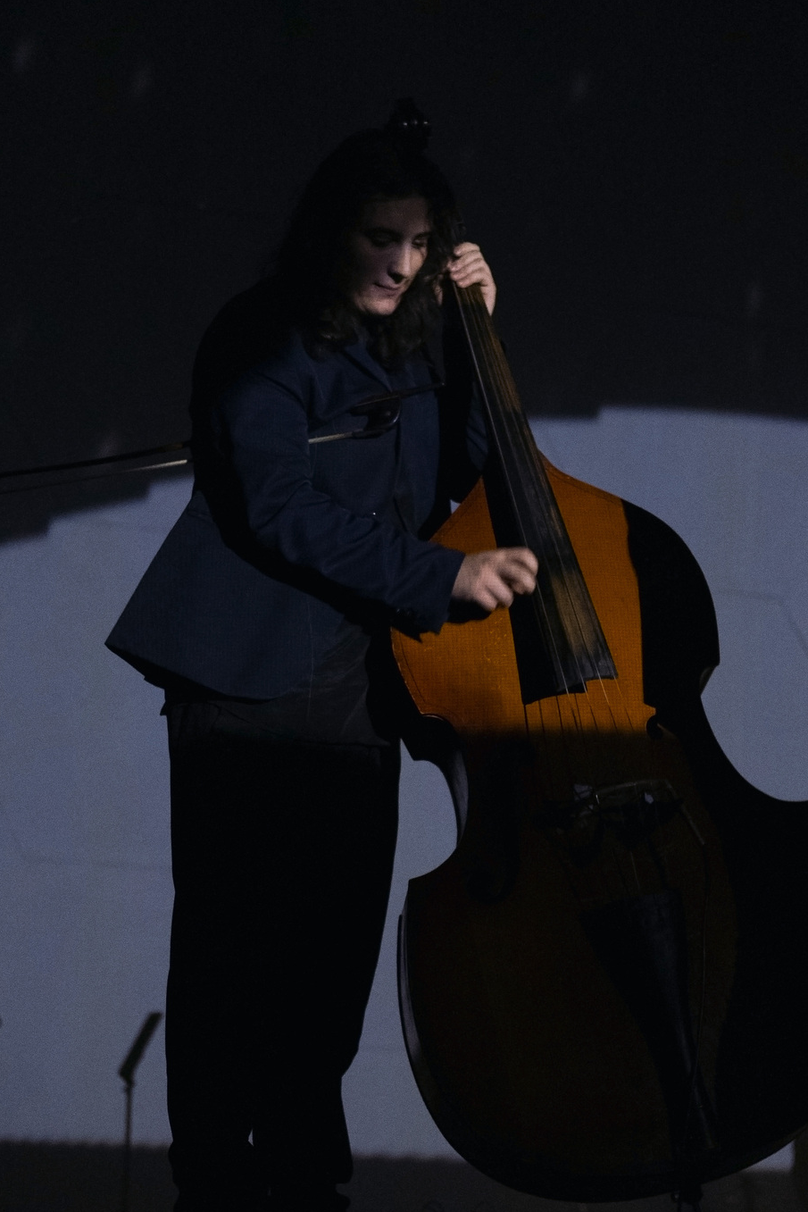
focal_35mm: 75
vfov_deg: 27.0
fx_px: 2524
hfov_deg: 18.2
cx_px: 446
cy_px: 702
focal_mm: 35
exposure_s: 1/50
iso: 6400
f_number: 2
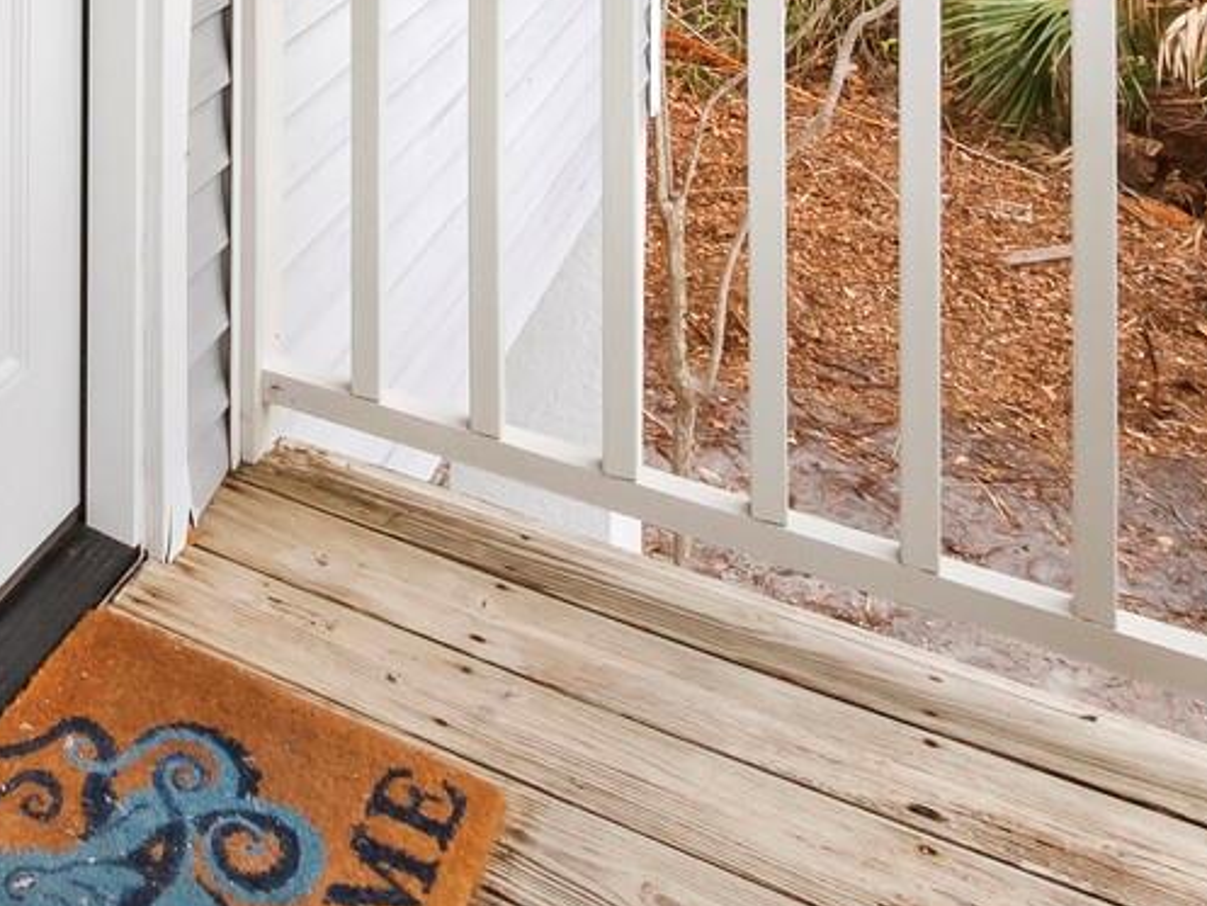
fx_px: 1569
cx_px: -40
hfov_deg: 37.0
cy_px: -526
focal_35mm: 45
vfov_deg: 23.8
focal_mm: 7
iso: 400
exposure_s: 1/25
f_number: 11
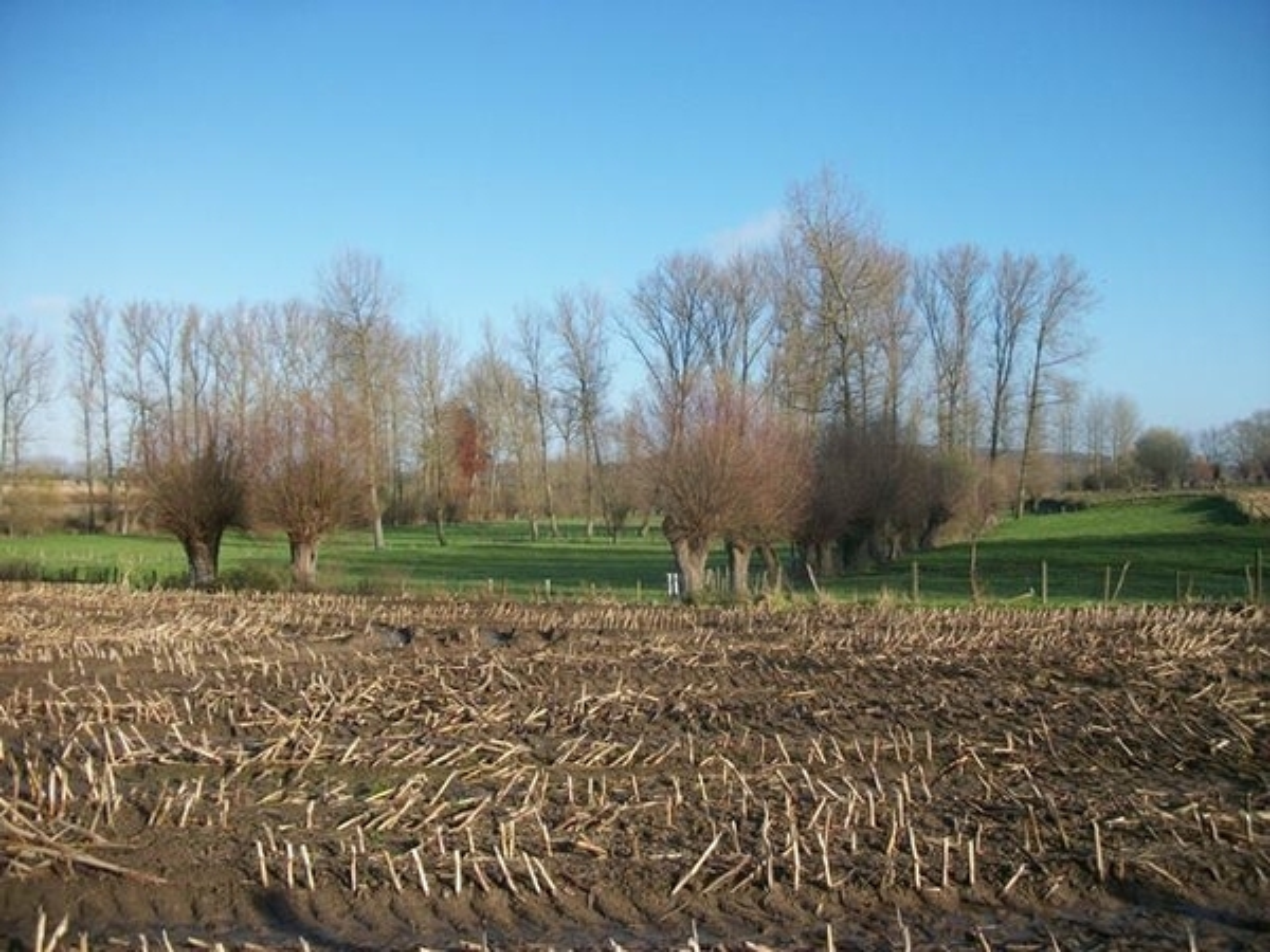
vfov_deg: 44.2
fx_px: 1174
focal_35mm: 32
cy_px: 476
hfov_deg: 56.8
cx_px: 635
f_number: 2.9
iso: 80
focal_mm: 5.7
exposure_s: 1/1000
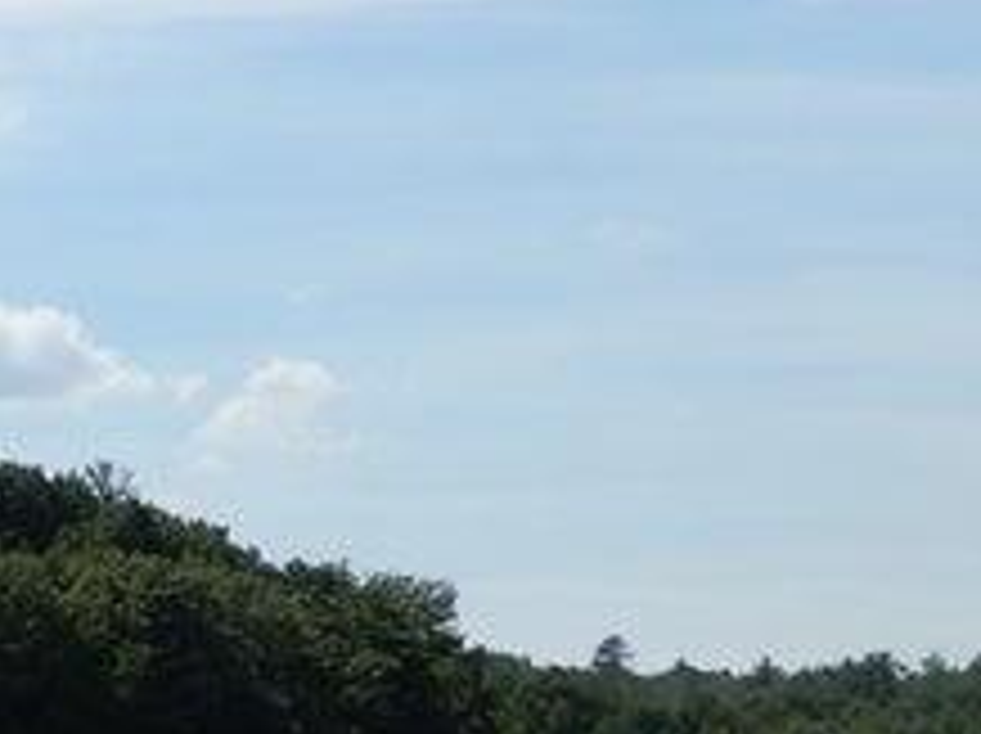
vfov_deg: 9.6
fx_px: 4218
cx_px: 38
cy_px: 1148
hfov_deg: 13.1
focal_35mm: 149
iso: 80
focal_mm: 6.8
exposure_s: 1/1250
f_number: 4
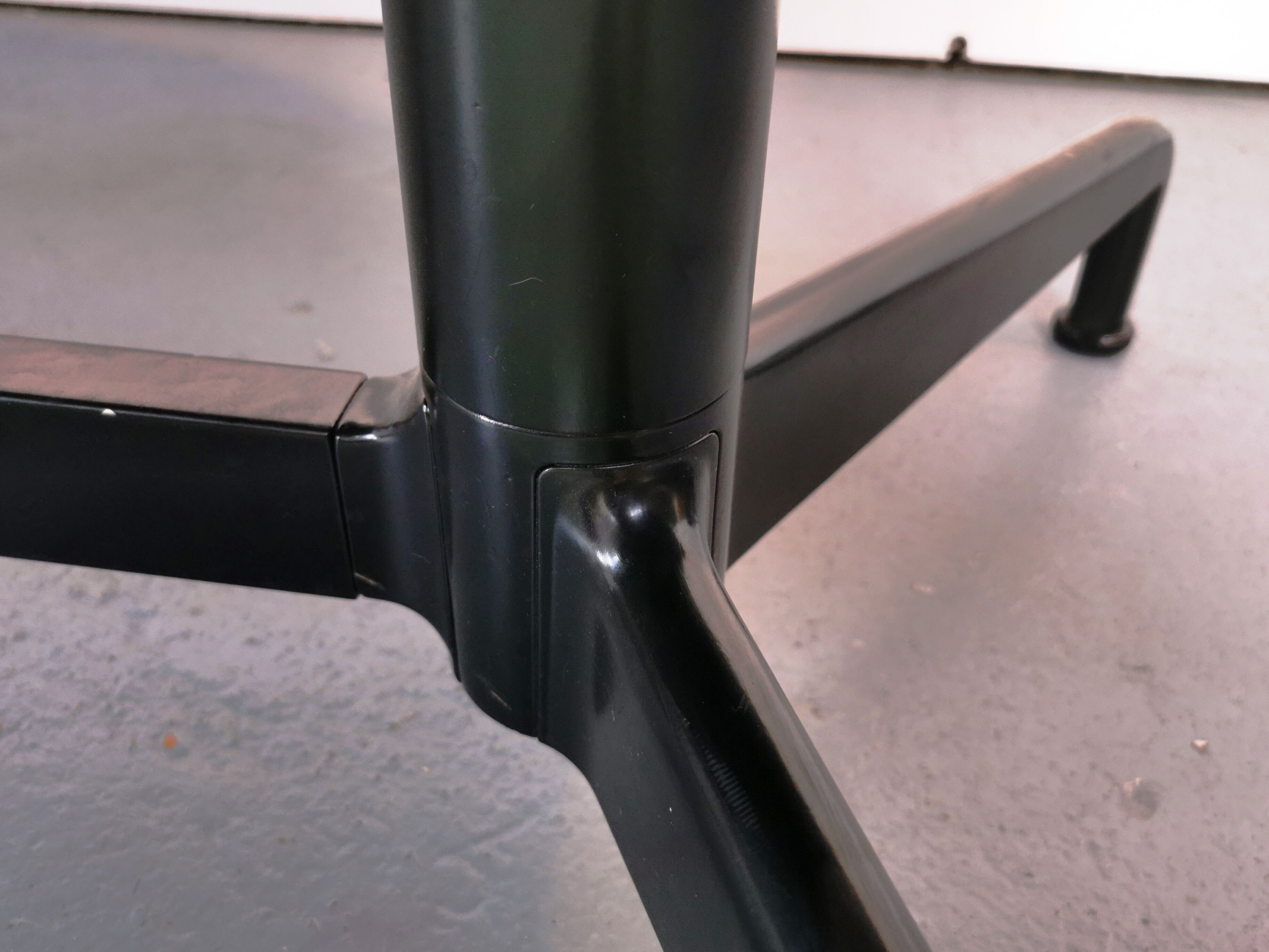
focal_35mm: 30
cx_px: 634
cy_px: 476
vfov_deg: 46.8
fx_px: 1100
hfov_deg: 60.0
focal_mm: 5.58
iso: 125
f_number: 1.8
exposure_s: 1/100
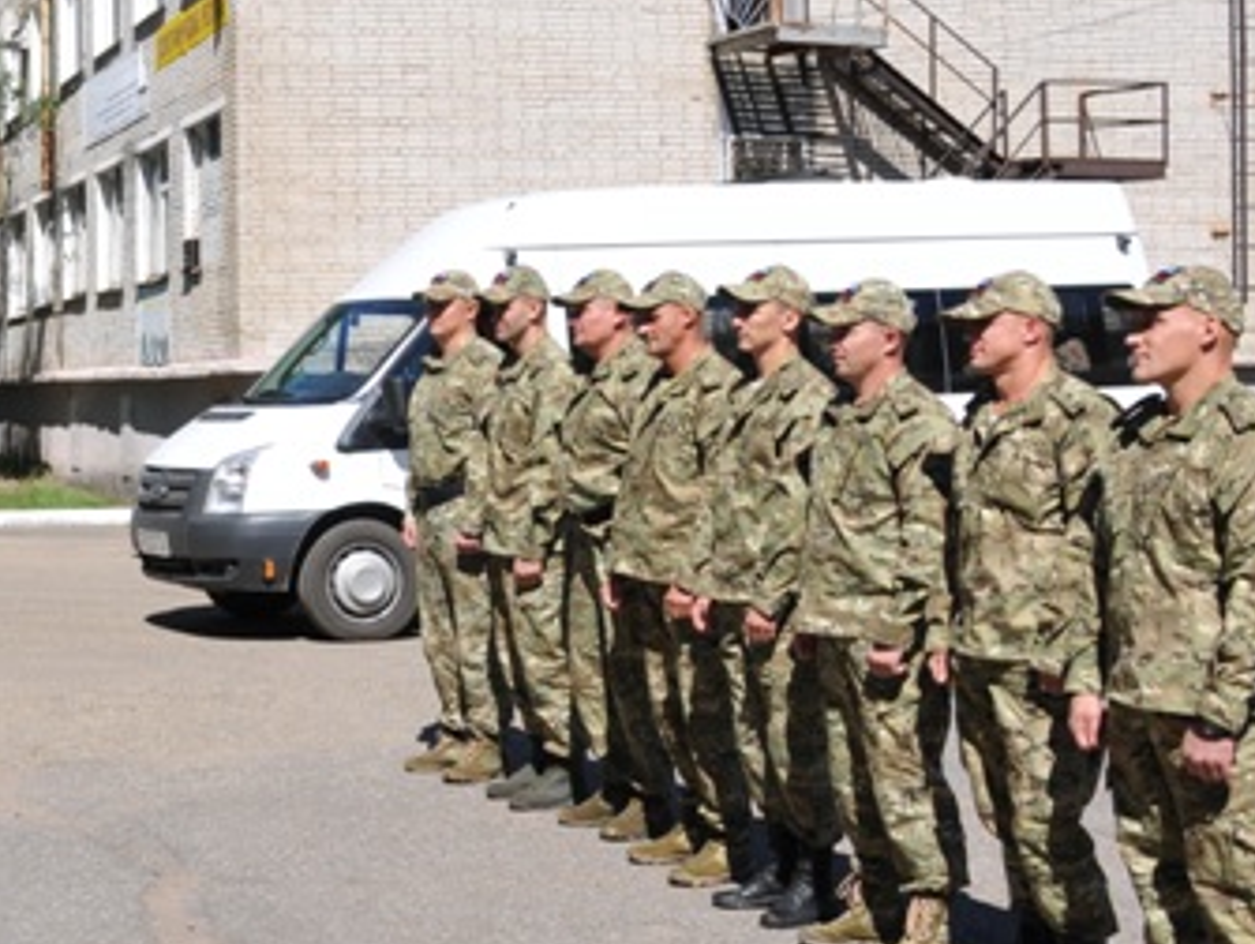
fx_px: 2618
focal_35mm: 72
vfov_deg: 20.4
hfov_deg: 25.7
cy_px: 354
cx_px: 19
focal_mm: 21
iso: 200
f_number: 10
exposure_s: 1/400
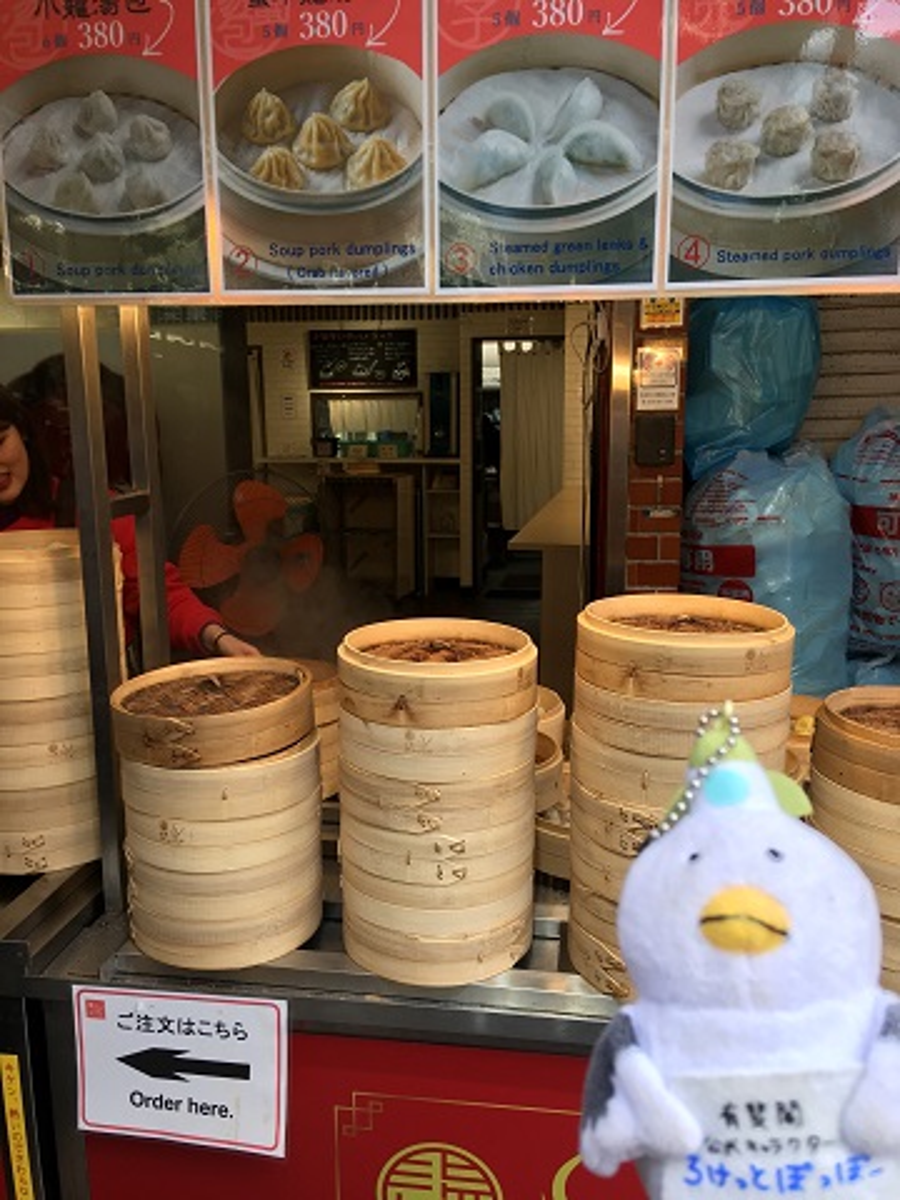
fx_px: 1005
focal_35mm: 29
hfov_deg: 48.2
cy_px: 600
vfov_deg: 61.7
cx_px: 450
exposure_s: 1/60
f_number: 2.2
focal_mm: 4.15
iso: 32
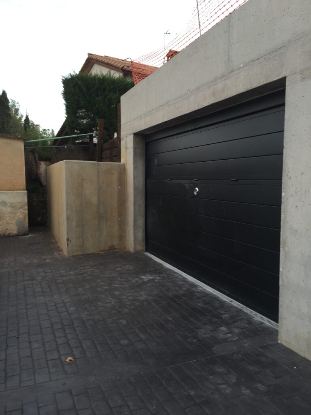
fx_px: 347
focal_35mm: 29
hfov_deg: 48.2
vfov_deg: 61.7
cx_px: 156
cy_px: 208
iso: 32
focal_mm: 4.15
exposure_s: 1/143
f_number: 2.2
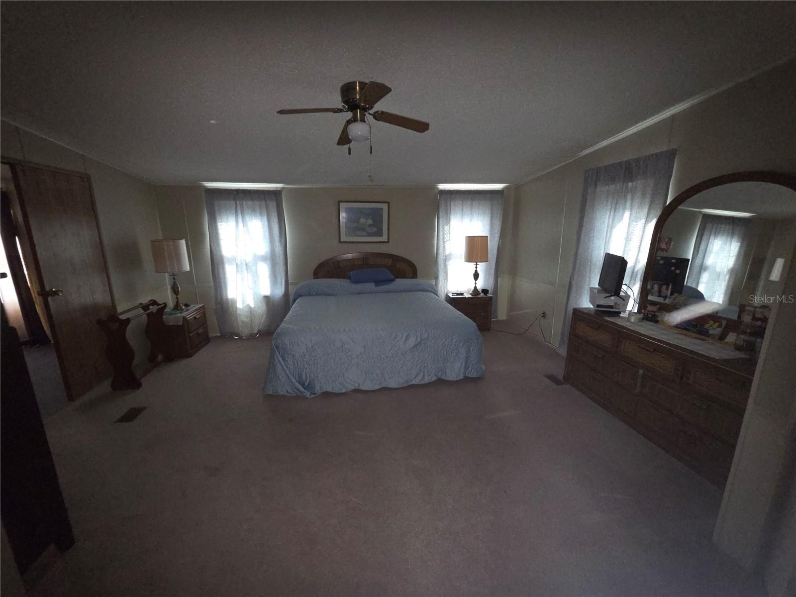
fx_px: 299
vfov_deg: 89.9
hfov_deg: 106.2
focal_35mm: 13
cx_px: 398
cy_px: 298
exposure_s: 1/30
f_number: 2.2
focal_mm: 2.2
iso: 500
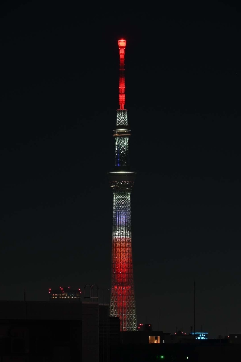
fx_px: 1958
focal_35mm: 195
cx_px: 120
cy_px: 181
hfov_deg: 7.0
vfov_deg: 10.5
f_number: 16
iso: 400
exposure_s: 5
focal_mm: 130
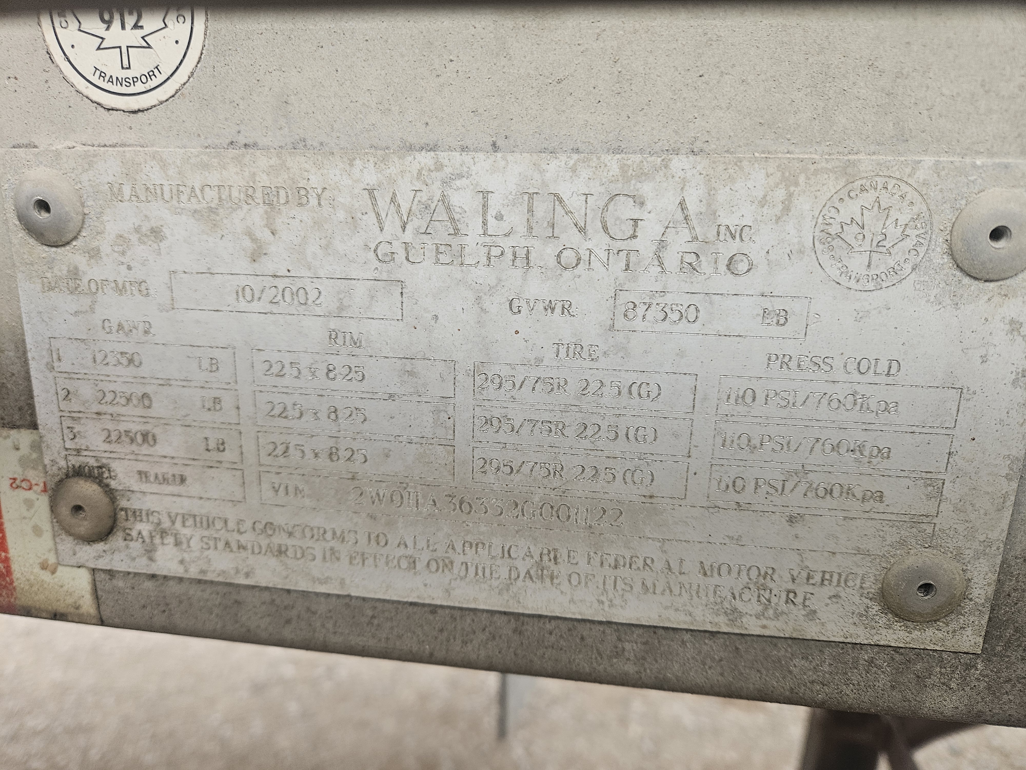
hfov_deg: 73.9
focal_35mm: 23
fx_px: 682
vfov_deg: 58.9
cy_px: 385
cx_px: 513
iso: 32
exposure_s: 1/120
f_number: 1.8
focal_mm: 5.4
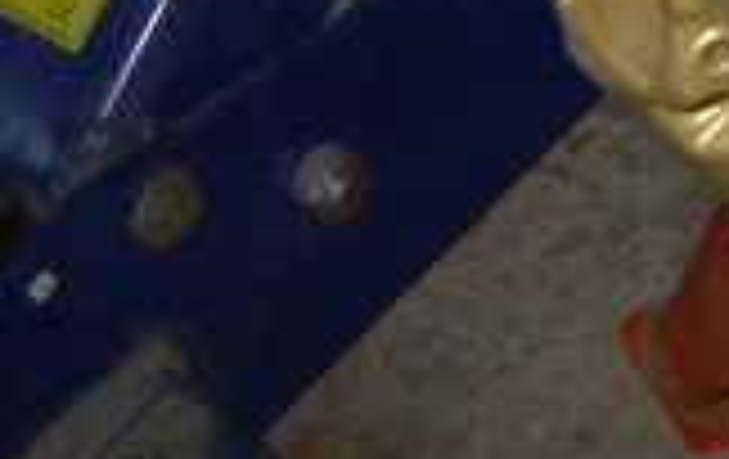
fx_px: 2827
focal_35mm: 142
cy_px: -495
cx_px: 1260
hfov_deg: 13.4
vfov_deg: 8.7
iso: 100
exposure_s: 1/60
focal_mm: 5.6
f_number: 2.8
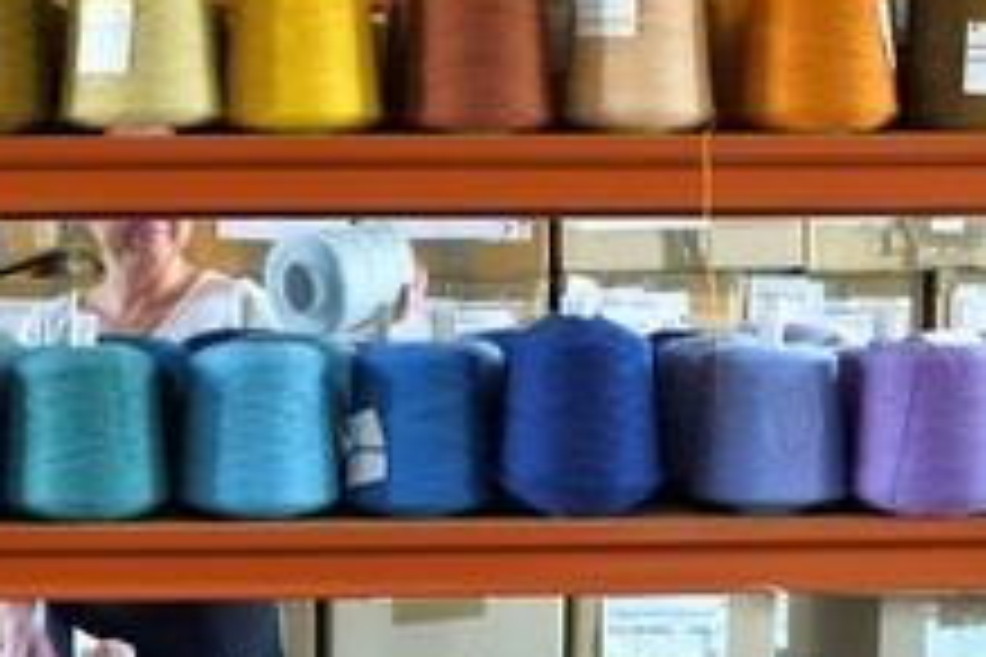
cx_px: 257
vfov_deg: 14.2
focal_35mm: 96
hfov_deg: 21.1
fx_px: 2629
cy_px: 374
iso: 800
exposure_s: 1/20
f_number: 6.3
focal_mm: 50
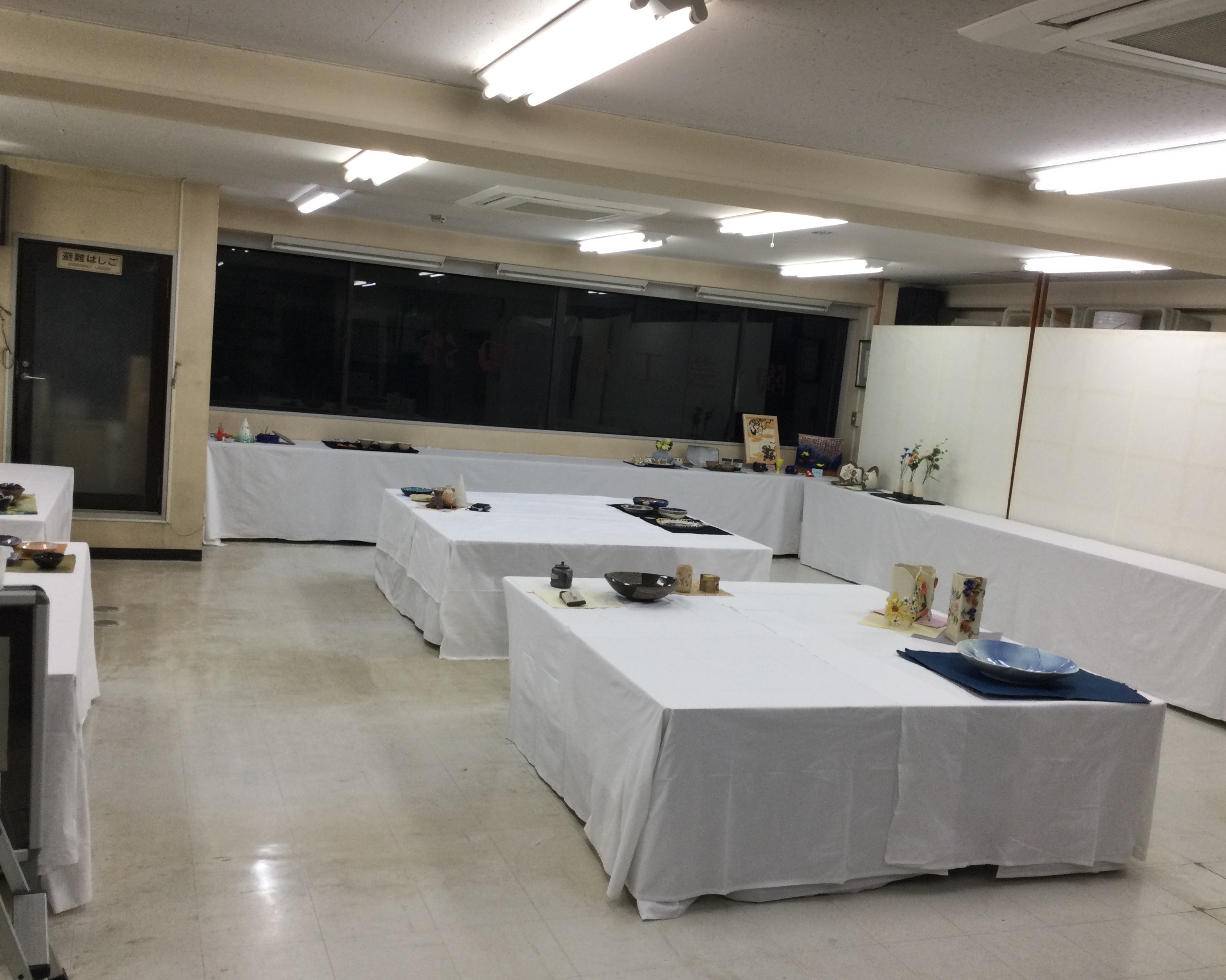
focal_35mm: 33
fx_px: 1197
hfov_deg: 54.2
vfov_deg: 44.5
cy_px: 497
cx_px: 598
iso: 25
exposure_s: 1/40
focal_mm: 3.3
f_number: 2.4
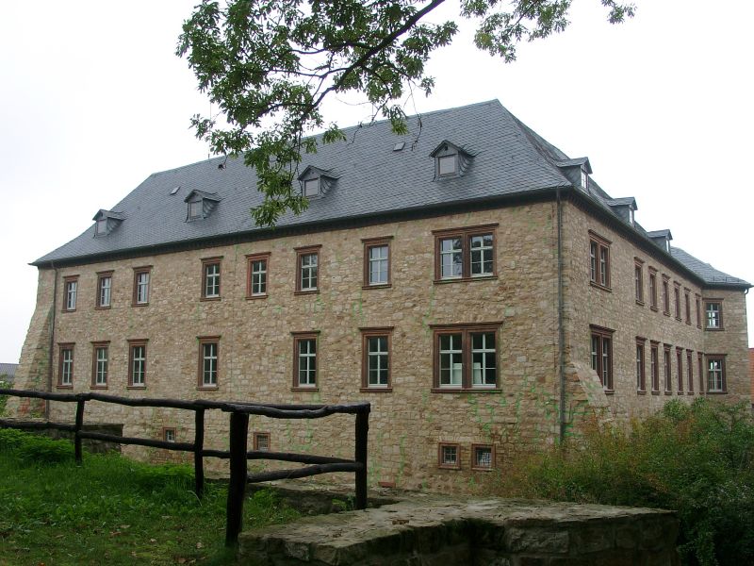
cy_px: 283
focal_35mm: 34
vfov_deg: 41.8
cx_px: 377
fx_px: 741
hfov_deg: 54.0
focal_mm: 7.13
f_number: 4
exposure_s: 1/119
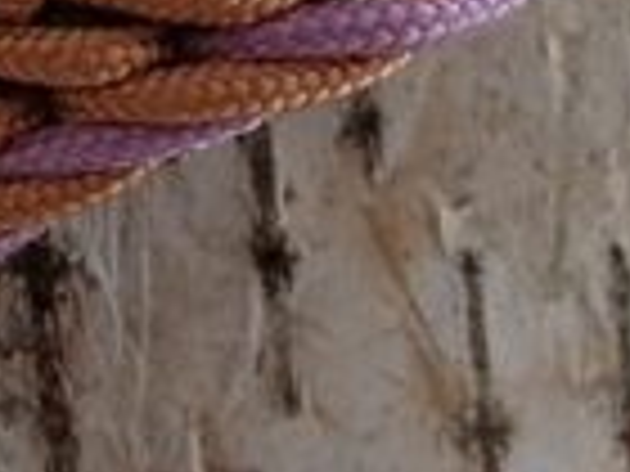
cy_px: -16
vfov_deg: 16.2
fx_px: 1620
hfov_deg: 21.3
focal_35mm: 89
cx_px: 18
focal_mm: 4.65
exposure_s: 1/25
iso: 500
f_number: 1.8
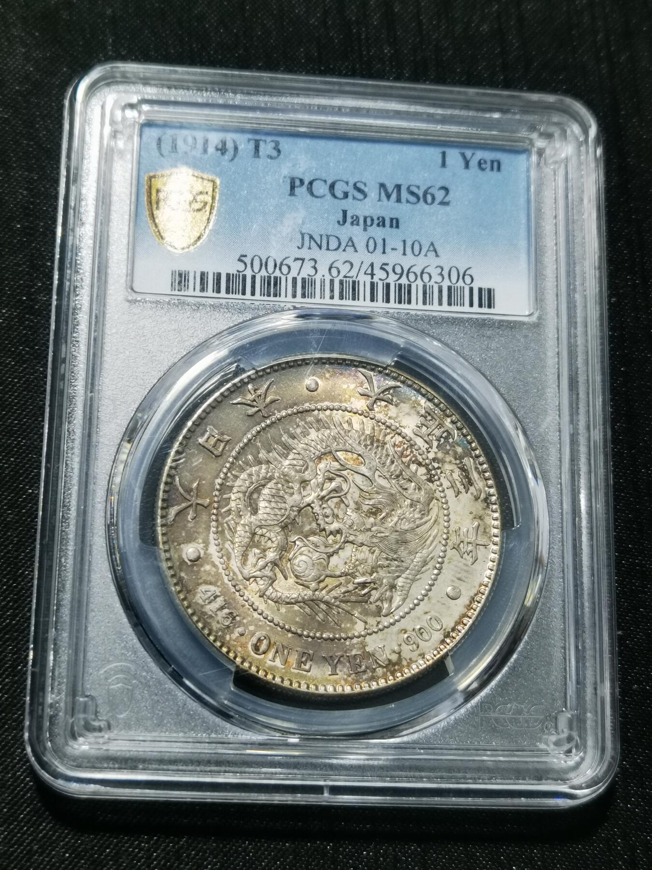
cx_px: 326
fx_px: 1457
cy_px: 435
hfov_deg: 25.2
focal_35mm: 58
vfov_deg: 33.2
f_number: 1.9
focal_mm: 6.67
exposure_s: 1/100
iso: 125
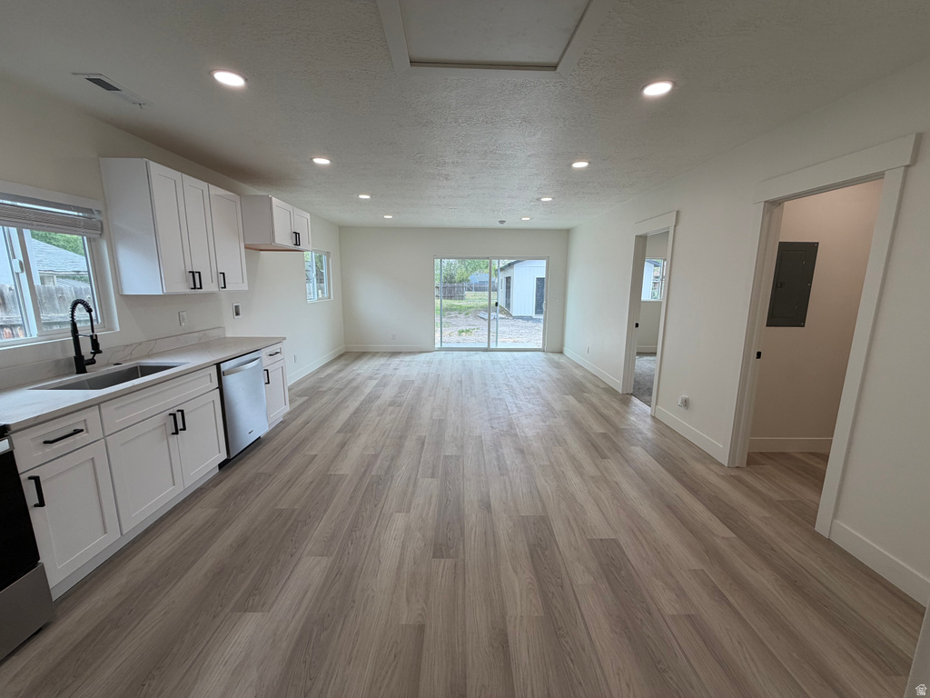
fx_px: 376
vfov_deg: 85.7
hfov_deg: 102.1
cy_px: 349
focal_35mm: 14
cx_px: 465
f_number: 2.2
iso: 50
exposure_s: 1/120
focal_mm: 2.22
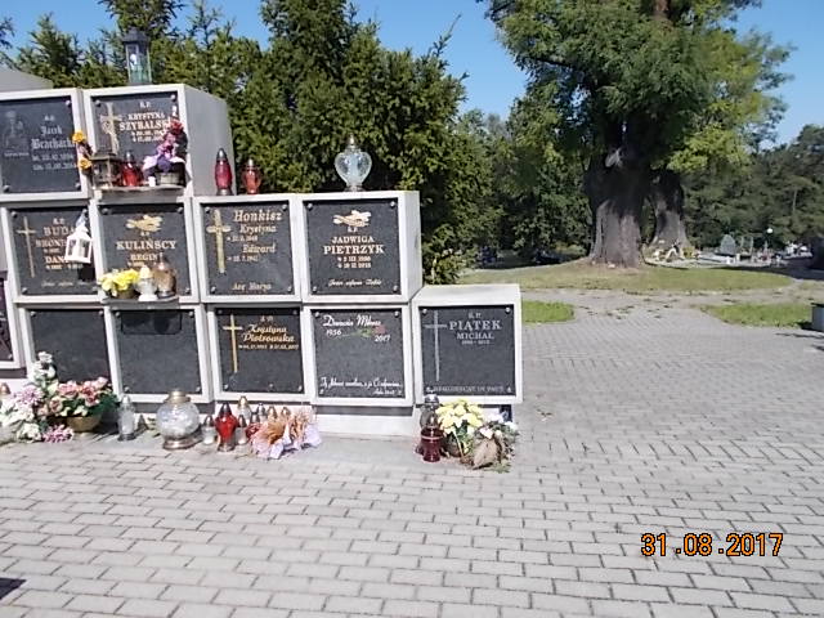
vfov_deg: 53.1
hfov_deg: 67.3
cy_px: 309
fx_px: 619
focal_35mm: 26
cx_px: 412
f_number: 8
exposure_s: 1/160
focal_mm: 4.6
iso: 80
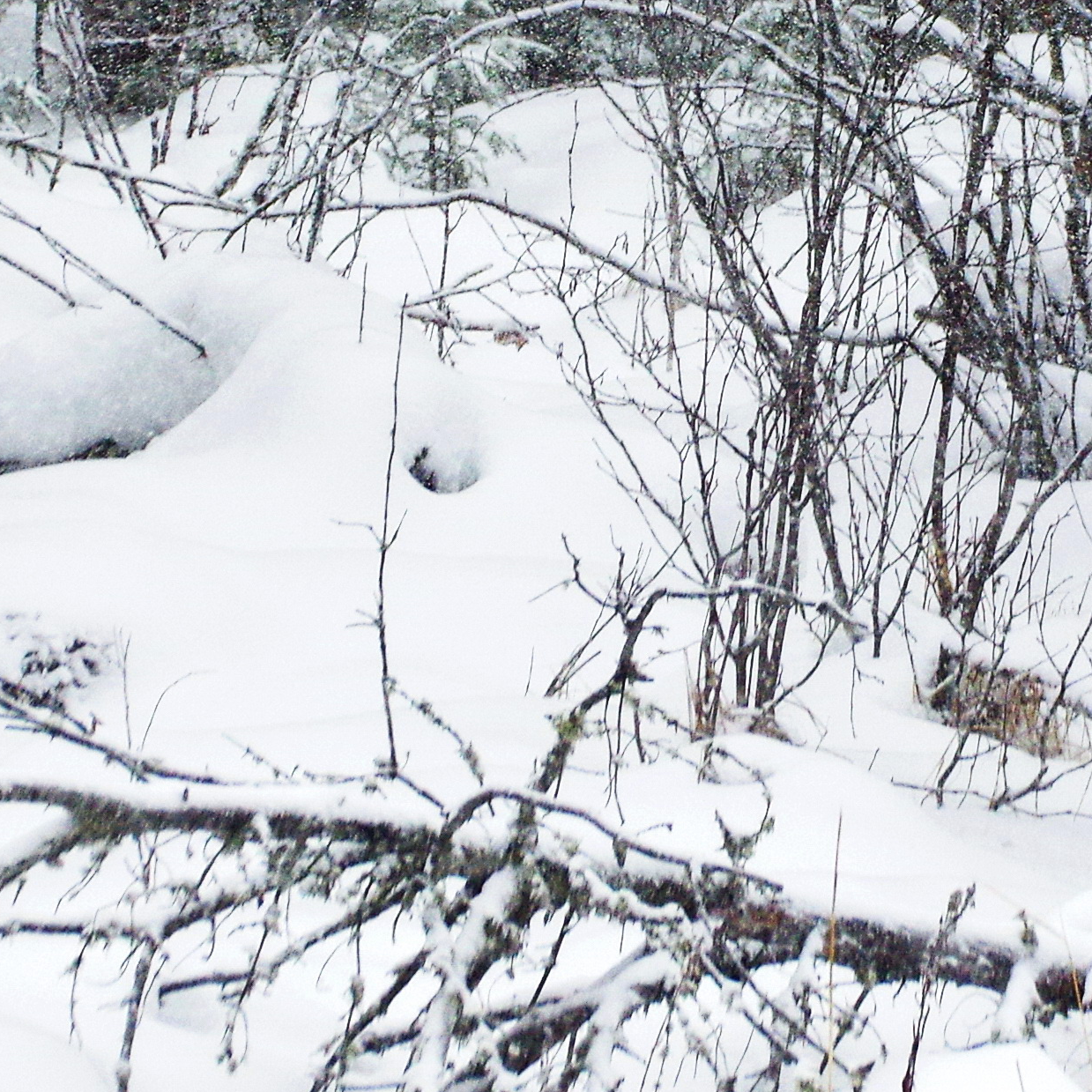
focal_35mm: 866
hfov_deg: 2.0
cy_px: -391
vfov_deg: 2.0
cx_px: 715
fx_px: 30908
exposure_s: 1/200
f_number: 9
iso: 400
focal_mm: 140
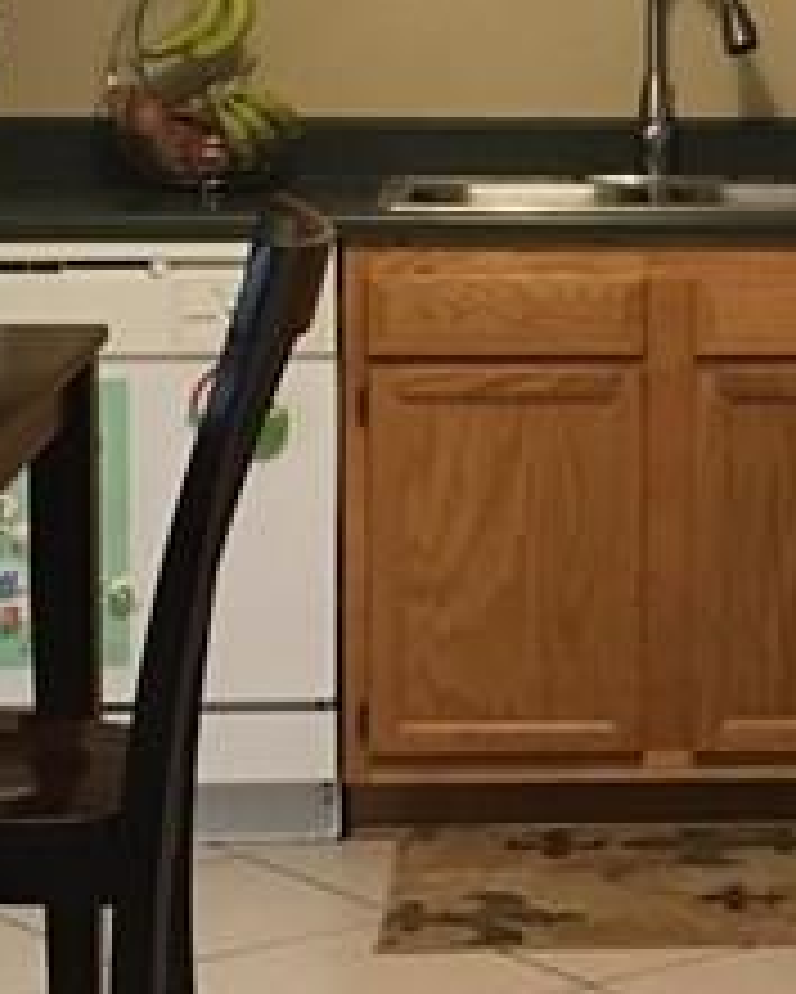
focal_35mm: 131
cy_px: 211
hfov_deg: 11.6
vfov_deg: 14.6
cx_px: 881
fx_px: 3855
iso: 200
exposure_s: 1/24
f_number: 2.2
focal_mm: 4.15
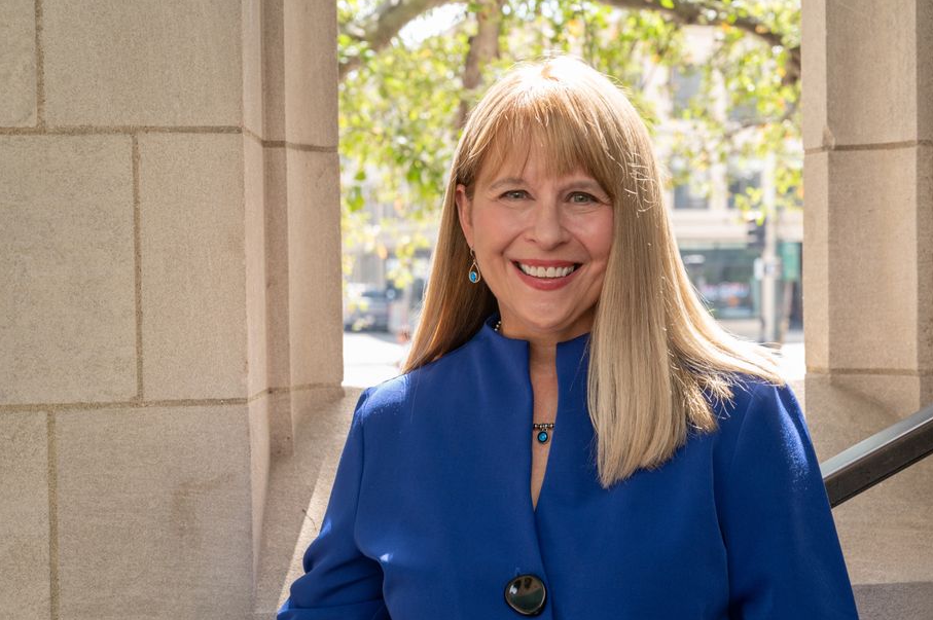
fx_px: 2046
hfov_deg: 25.7
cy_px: 346
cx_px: 508
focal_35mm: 79
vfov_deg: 17.2
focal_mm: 70
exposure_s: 1/200
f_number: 8
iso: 640
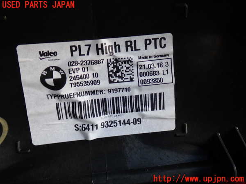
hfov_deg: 45.8
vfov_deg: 35.1
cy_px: 92
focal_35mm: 41
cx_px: 123
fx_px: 291
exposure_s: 1/50
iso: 200
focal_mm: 7.31
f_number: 2.8
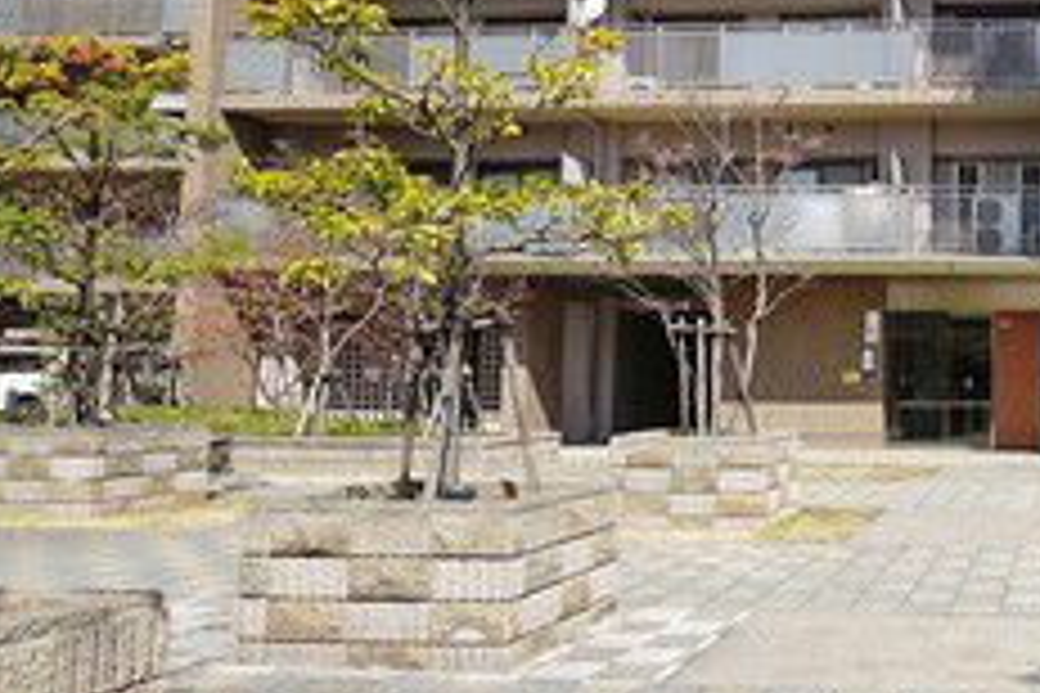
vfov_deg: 34.1
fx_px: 1127
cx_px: 1008
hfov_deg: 43.4
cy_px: 288
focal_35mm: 39
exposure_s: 1/125
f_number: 11
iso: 100
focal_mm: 10
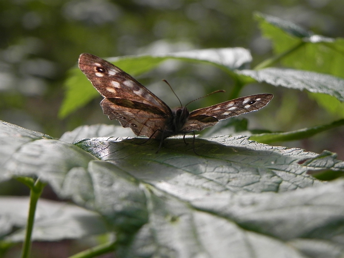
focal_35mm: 95
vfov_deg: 15.6
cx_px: 172
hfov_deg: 20.7
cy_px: 129
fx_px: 944
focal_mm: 16.9
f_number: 4
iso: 160
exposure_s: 1/406
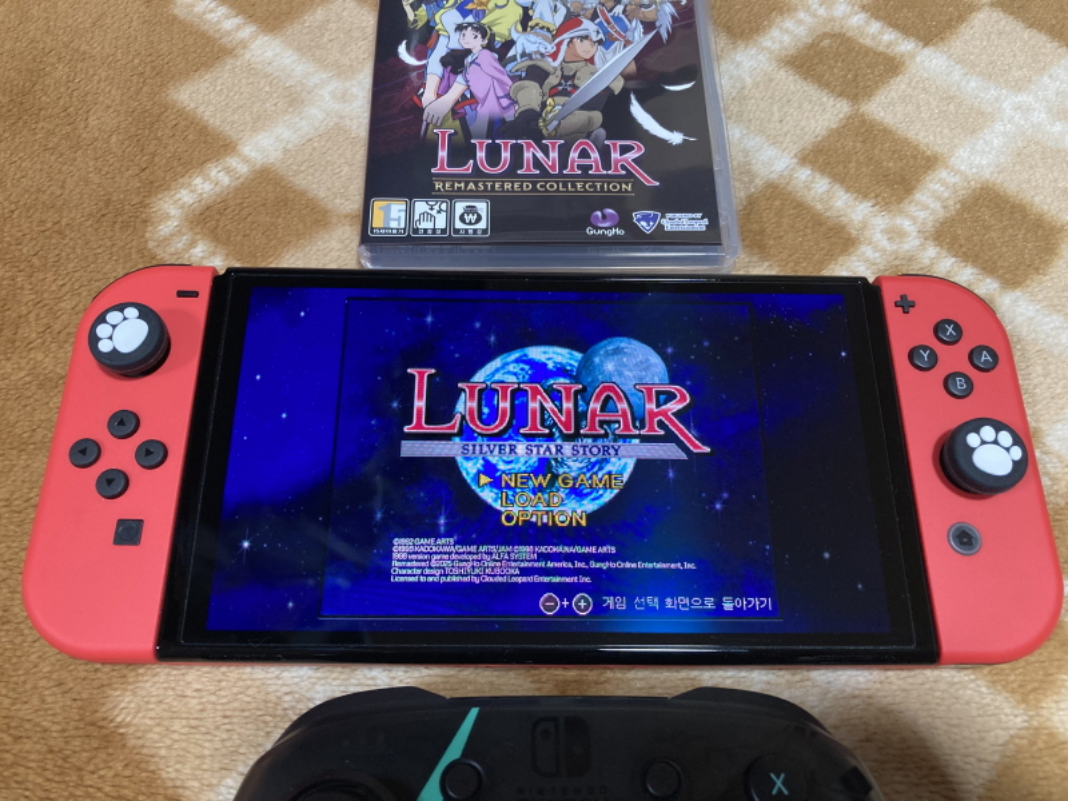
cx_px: 534
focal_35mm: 28
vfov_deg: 49.7
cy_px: 400
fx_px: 864
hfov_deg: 63.4
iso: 200
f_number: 1.8
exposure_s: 1/50
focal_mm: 3.99
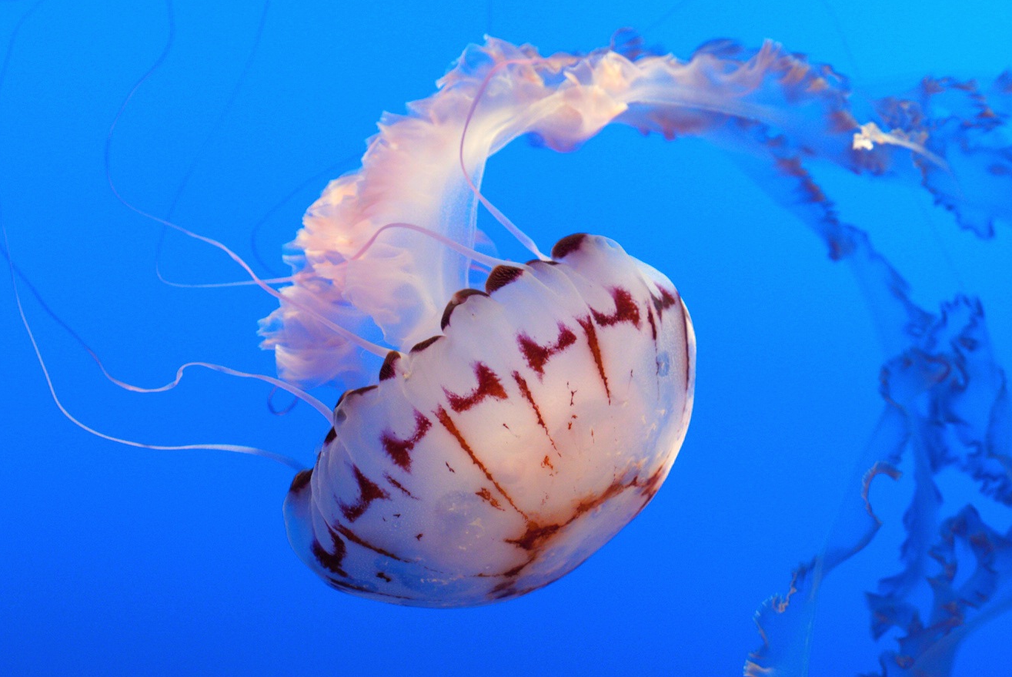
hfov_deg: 19.9
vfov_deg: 13.4
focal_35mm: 102
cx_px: 533
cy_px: 407
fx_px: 2878
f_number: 2.8
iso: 1000
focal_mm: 55.5
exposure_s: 1/161
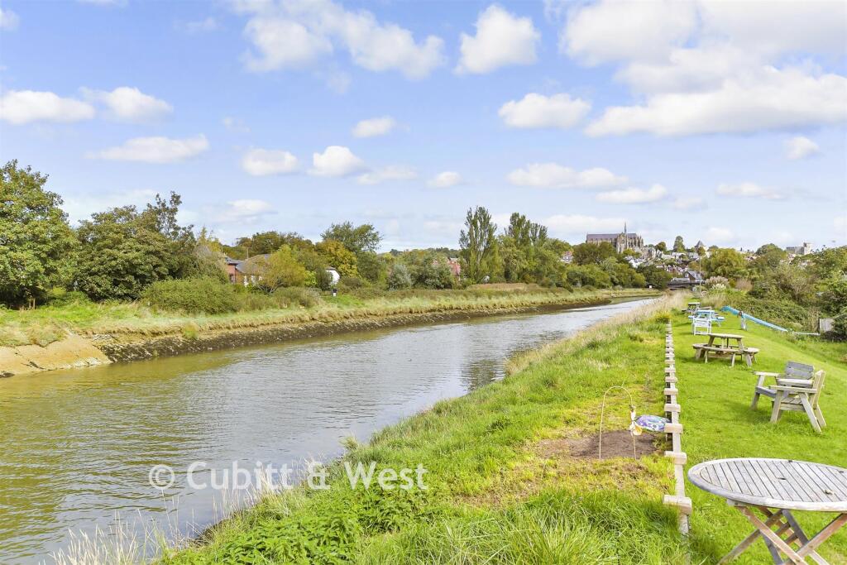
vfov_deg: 43.6
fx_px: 706
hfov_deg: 61.9
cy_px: 282
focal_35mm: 30
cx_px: 424
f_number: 8
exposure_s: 1/800
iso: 500
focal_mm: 20
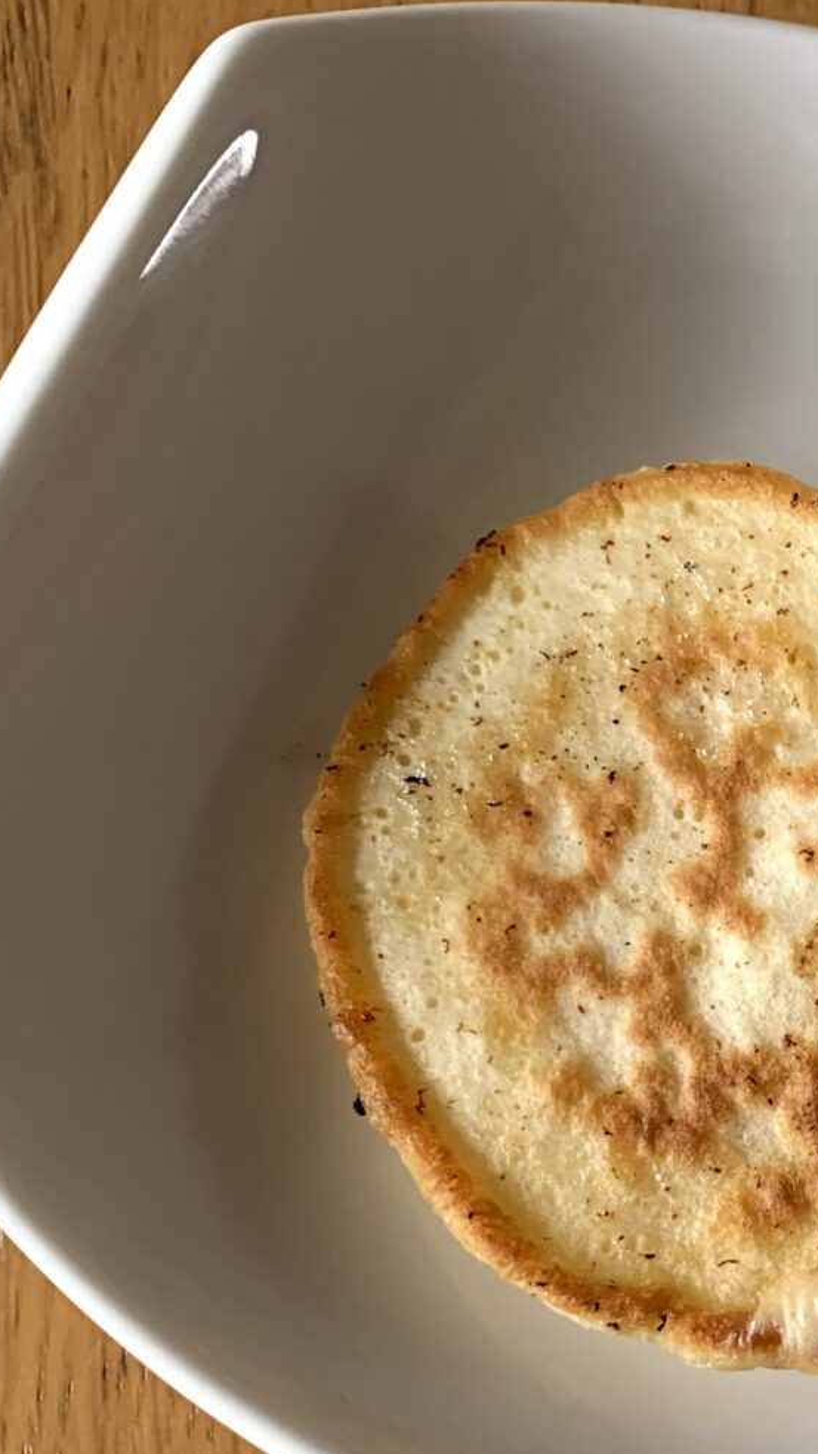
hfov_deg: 18.4
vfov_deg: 34.8
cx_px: 1169
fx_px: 2275
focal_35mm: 59
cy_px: 1061
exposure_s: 1/74
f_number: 1.8
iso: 100
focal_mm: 4.25
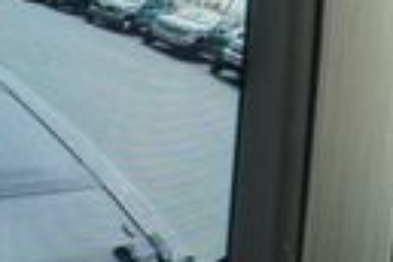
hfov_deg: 14.8
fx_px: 1299
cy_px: 299
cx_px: -332
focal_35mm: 119
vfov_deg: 11.3
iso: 100
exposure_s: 1/60
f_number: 4
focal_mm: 16
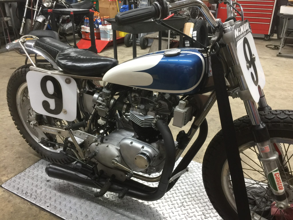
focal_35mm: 29
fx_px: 245
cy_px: 110
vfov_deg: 48.2
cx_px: 146
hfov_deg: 61.7
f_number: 2.2
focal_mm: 4.15
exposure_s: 1/15
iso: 100
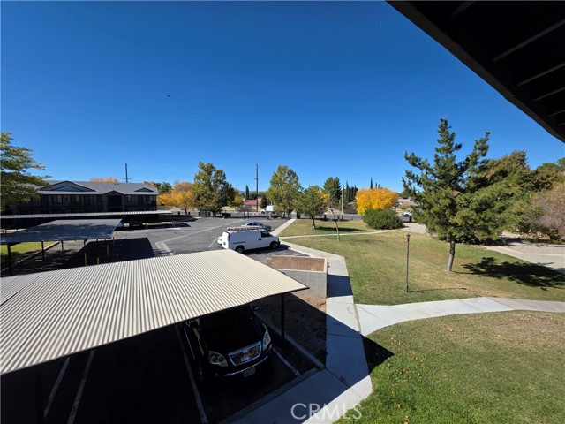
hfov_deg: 106.2
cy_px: 212
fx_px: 212
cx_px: 282
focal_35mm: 13
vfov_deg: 89.9
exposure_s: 1/2635
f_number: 1.9
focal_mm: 2.2
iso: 40
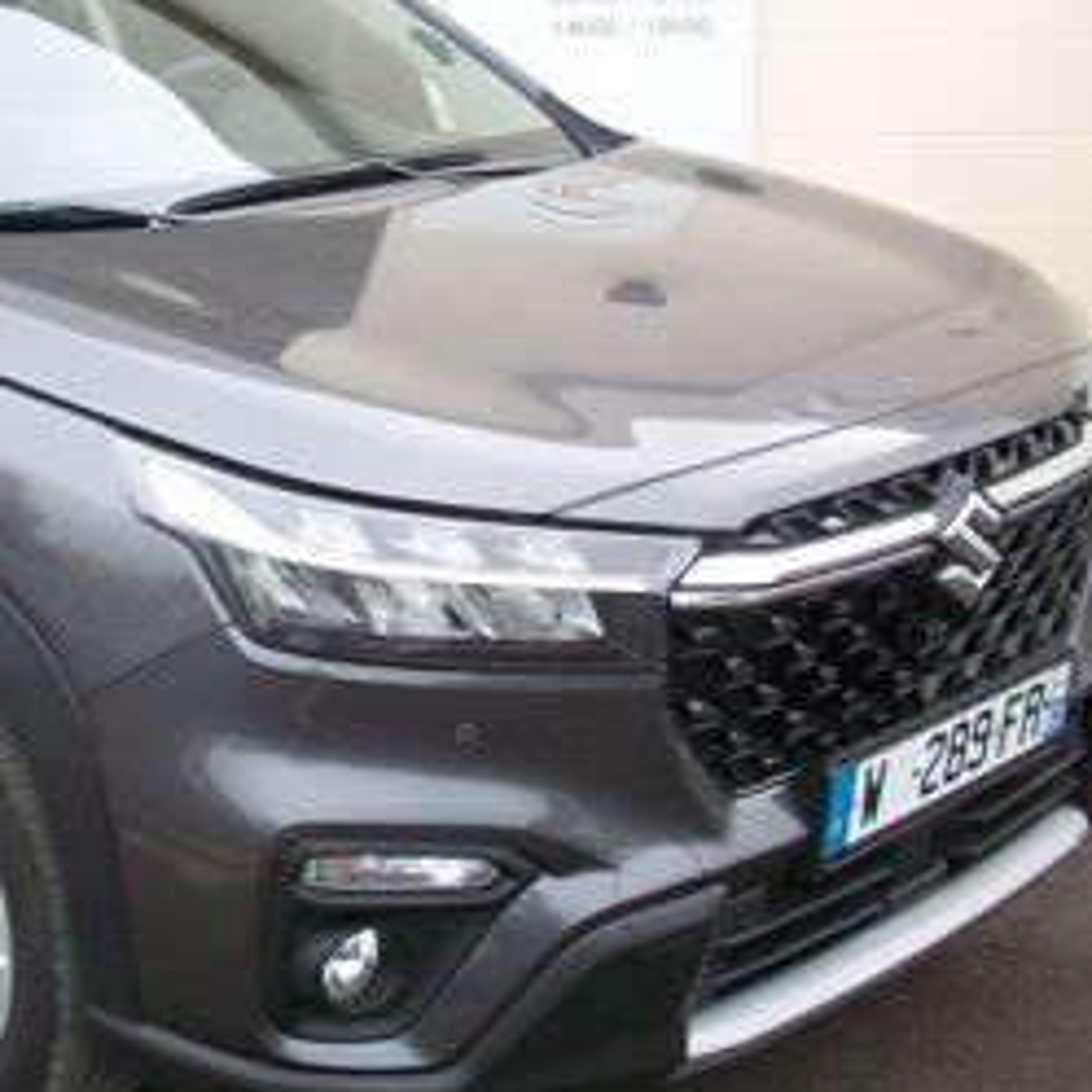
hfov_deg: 26.5
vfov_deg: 27.2
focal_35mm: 63
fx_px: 2248
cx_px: 140
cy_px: 425
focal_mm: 6.2
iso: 80
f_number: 2.8
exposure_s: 1/242
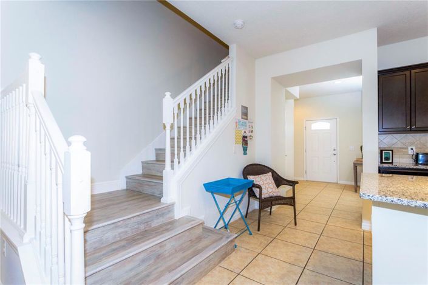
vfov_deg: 70.4
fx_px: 202
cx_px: 214
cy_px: 142
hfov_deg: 93.3
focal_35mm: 17
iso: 1250
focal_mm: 17
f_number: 11
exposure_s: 1/25
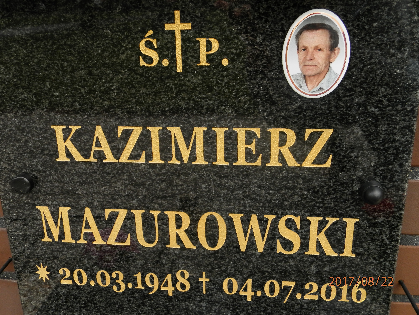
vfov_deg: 41.8
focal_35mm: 34
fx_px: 412
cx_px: 210
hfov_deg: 54.0
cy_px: 158
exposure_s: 1/80
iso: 125
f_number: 3.3
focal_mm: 6.1
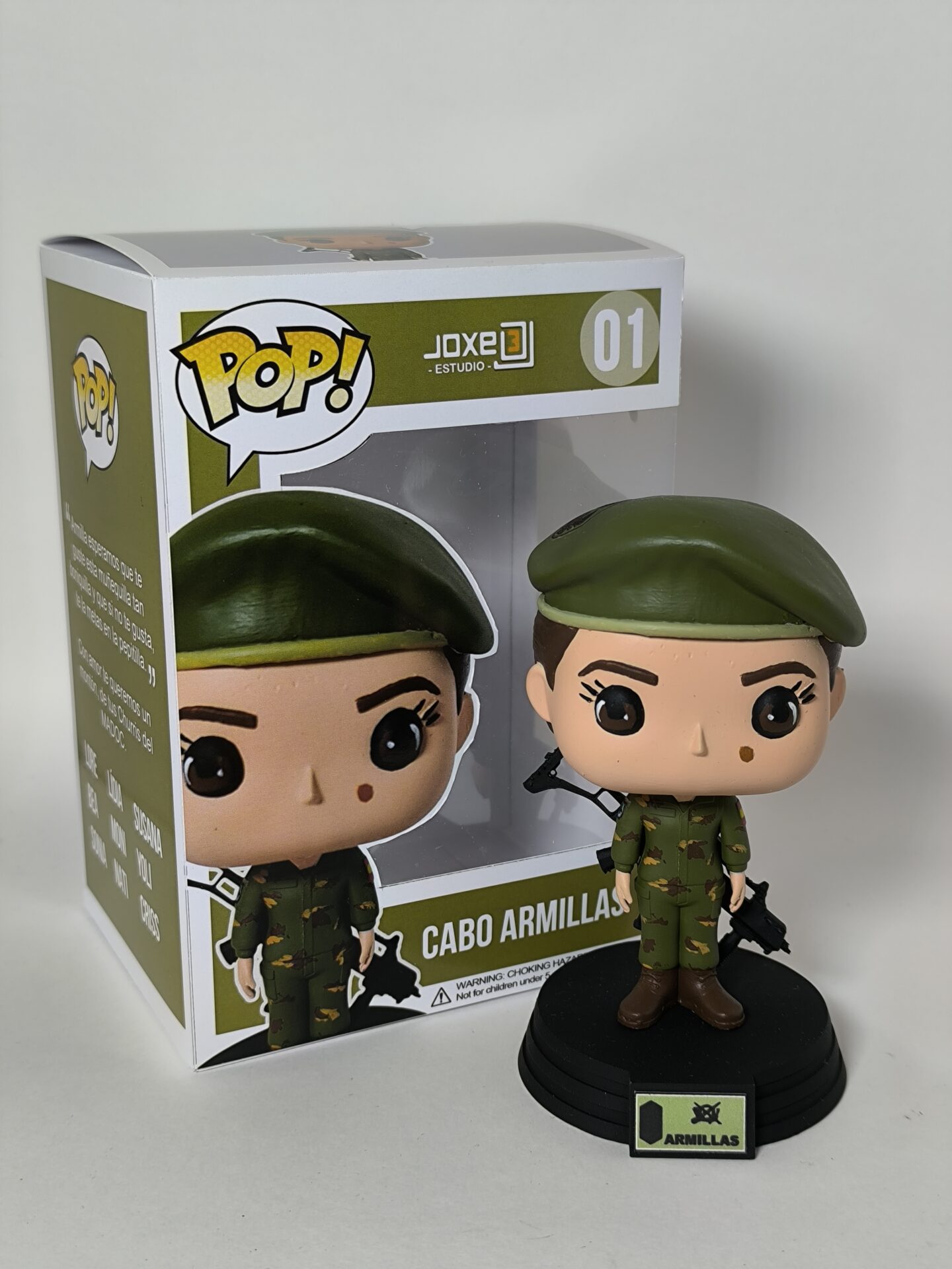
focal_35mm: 46
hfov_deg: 31.5
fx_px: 1687
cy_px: 634
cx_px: 476
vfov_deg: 41.2
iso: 160
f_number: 1.65
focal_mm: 6.14
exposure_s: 1/100
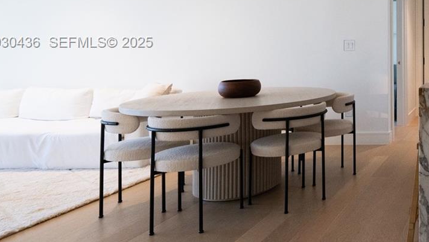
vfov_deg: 34.4
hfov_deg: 47.2
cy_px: 43
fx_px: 375
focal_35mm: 33
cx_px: 447
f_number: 8
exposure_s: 1/200
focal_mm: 14
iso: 1600
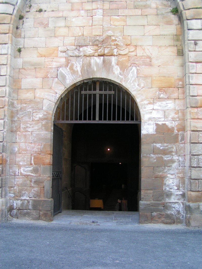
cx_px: 101
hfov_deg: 37.7
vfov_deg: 49.0
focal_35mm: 38
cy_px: 134
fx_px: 296
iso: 50
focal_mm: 5.8
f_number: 3.5
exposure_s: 1/50
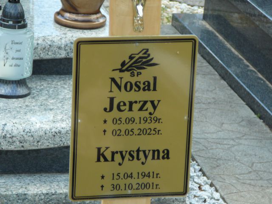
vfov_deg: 9.2
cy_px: 102
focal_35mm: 161
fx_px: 1265
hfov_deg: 12.3
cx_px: 136
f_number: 4
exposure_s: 1/125
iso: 80
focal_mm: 23.9
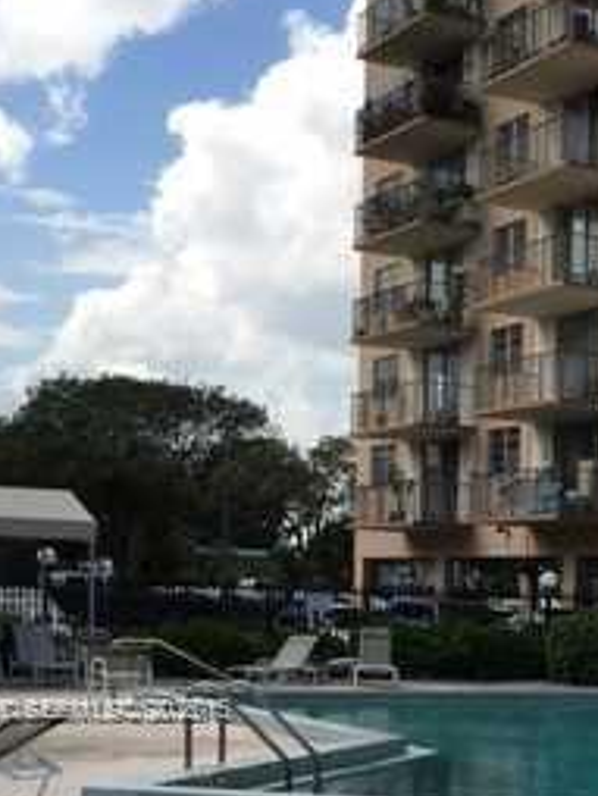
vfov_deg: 25.8
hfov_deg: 19.4
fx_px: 1679
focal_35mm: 73
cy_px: 711
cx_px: 639
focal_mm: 4.15
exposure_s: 1/1326
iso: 25
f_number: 2.2
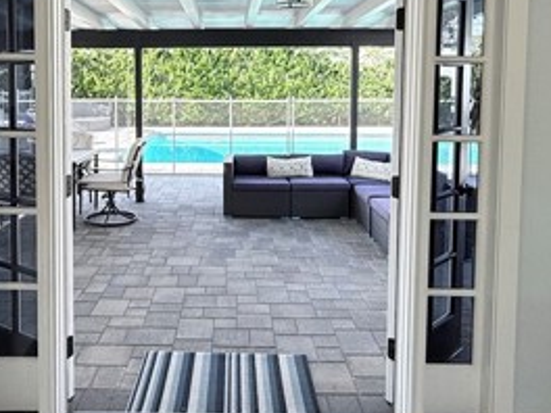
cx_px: 223
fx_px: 541
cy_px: 102
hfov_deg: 53.6
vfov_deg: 40.6
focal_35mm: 34
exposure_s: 1/178
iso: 64
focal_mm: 2.22
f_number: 2.2
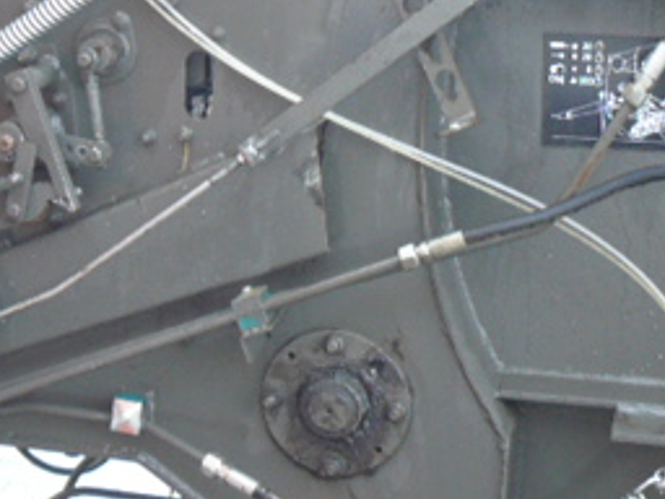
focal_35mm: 90
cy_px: 29
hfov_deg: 21.8
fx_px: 1729
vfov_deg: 16.2
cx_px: 294
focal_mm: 6
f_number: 2.8
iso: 100
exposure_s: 1/30
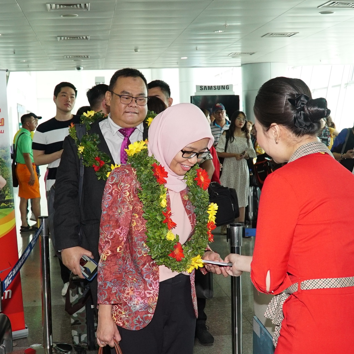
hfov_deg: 34.0
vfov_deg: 34.0
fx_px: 578
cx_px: 159
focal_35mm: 50
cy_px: 177
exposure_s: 1/160
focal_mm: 26
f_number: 6.3
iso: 1600
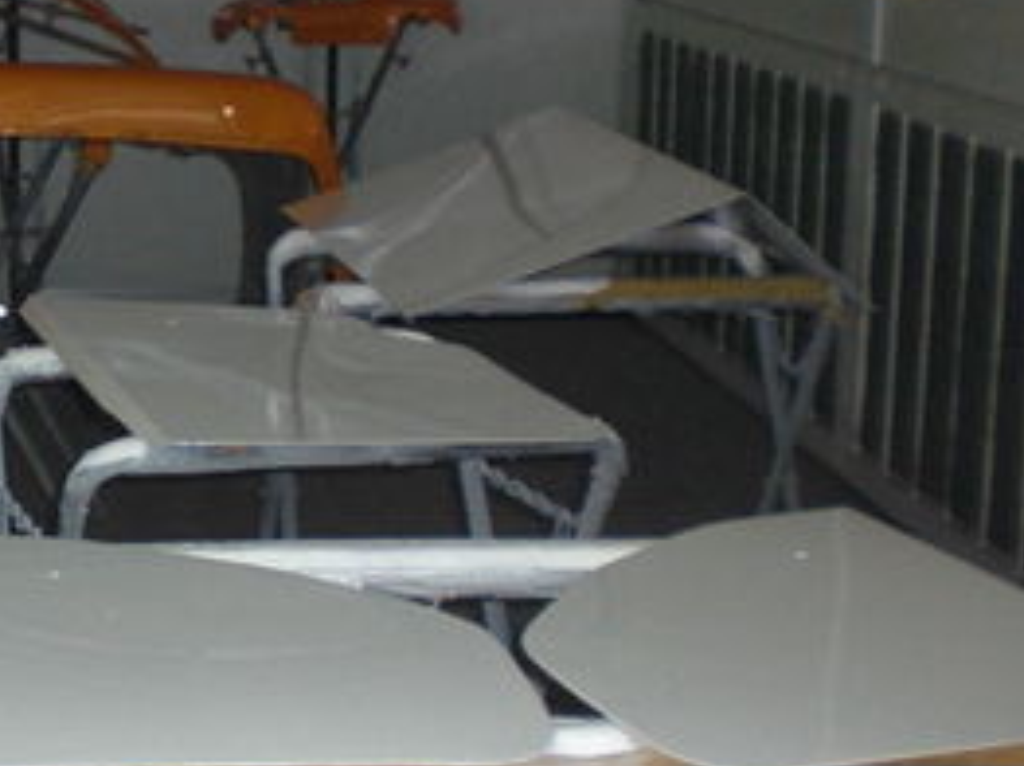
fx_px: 2601
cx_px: -4
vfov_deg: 16.8
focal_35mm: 88
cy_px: 383
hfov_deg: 21.5
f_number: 3.1
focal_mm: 6.3
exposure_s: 1/60
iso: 200
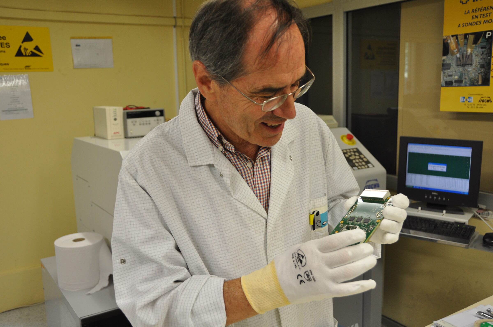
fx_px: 451
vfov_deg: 39.9
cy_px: 164
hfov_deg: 57.3
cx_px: 246
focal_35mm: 33
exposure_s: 1/80
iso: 400
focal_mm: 22
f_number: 4.5
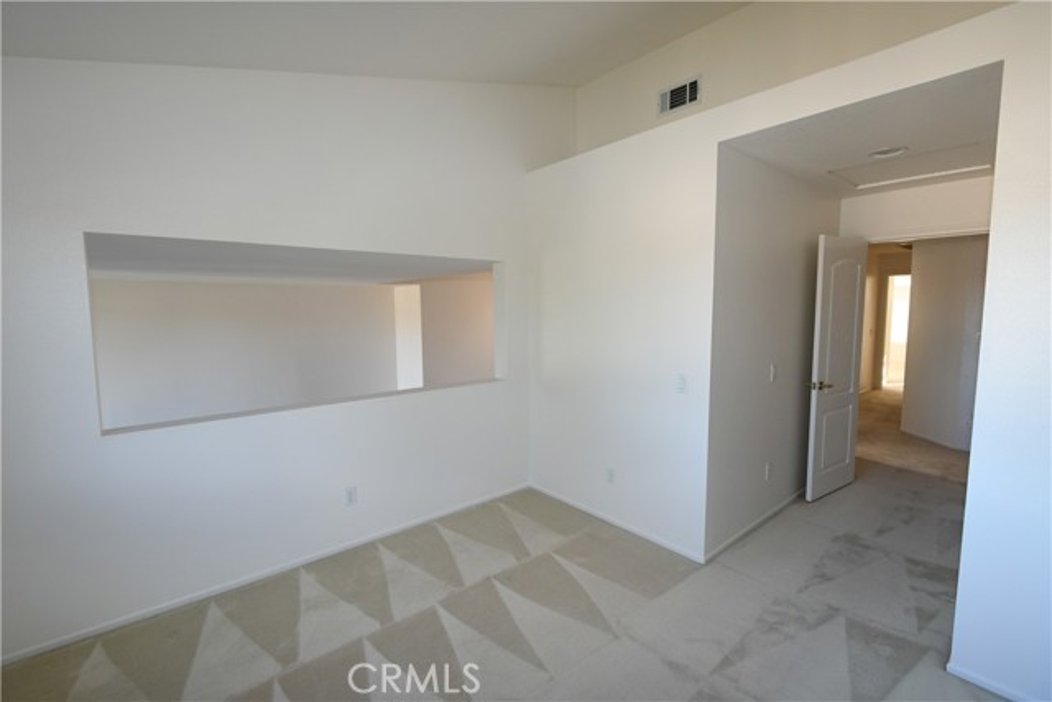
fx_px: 438
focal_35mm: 15
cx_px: 526
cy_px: 351
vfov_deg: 77.4
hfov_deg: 100.4
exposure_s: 1/100
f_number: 7.1
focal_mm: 10
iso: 800
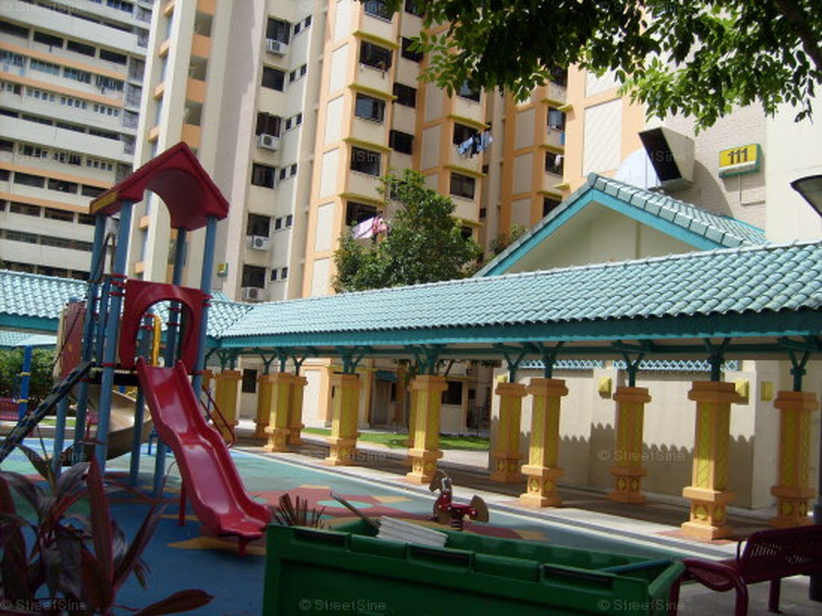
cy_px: 308
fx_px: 831
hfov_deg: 52.6
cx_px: 411
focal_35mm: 35
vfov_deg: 40.7
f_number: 7.1
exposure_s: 1/180
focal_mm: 5.8
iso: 80
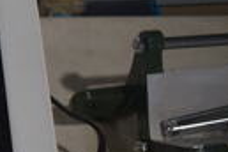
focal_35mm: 128
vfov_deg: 10.7
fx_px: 811
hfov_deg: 13.0
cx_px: -283
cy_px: 57
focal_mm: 18
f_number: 3.5
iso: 720
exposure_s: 1/250
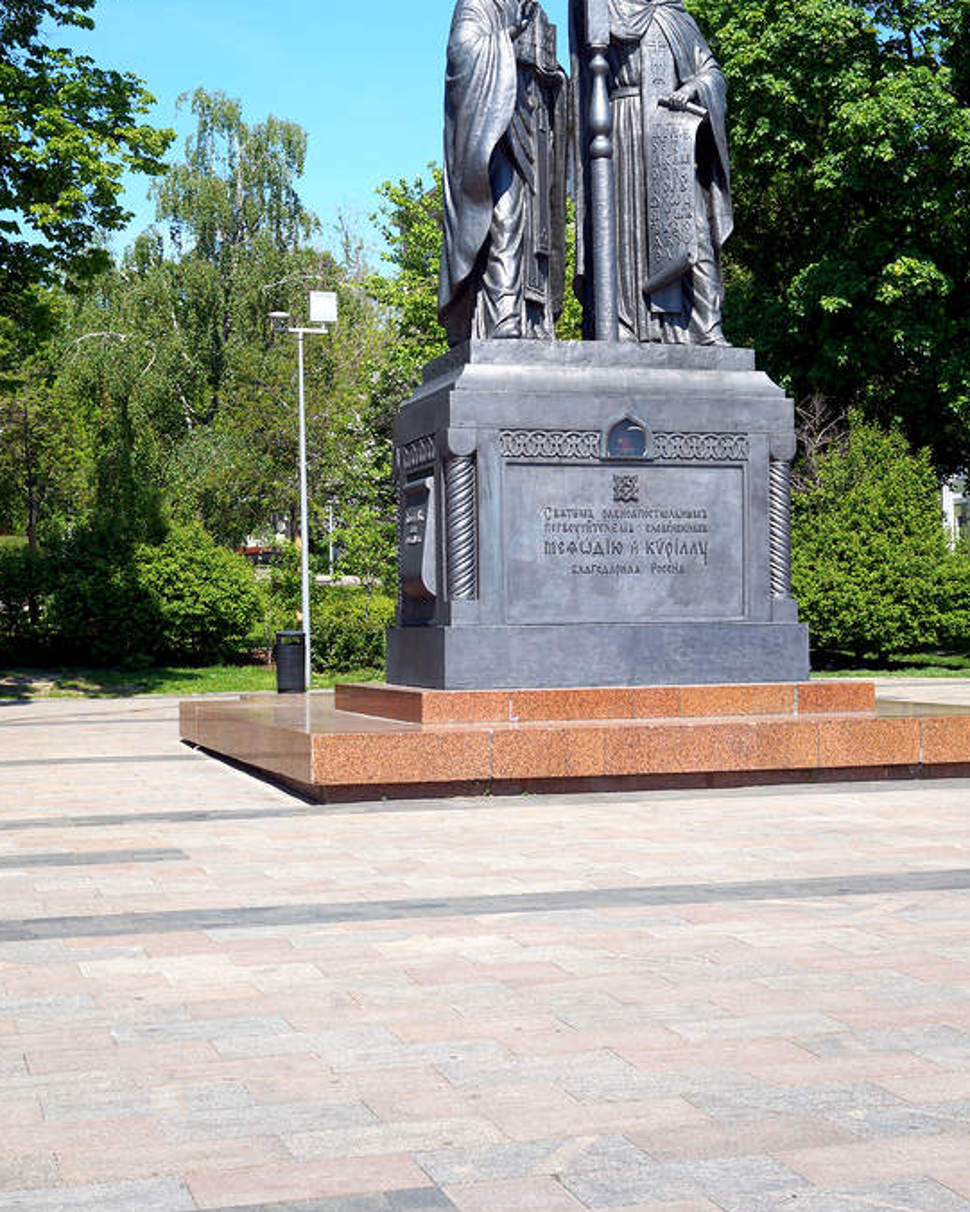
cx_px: 503
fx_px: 1794
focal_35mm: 50
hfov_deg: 30.3
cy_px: 540
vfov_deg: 37.3
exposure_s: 1/320
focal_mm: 24
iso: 100
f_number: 7.1
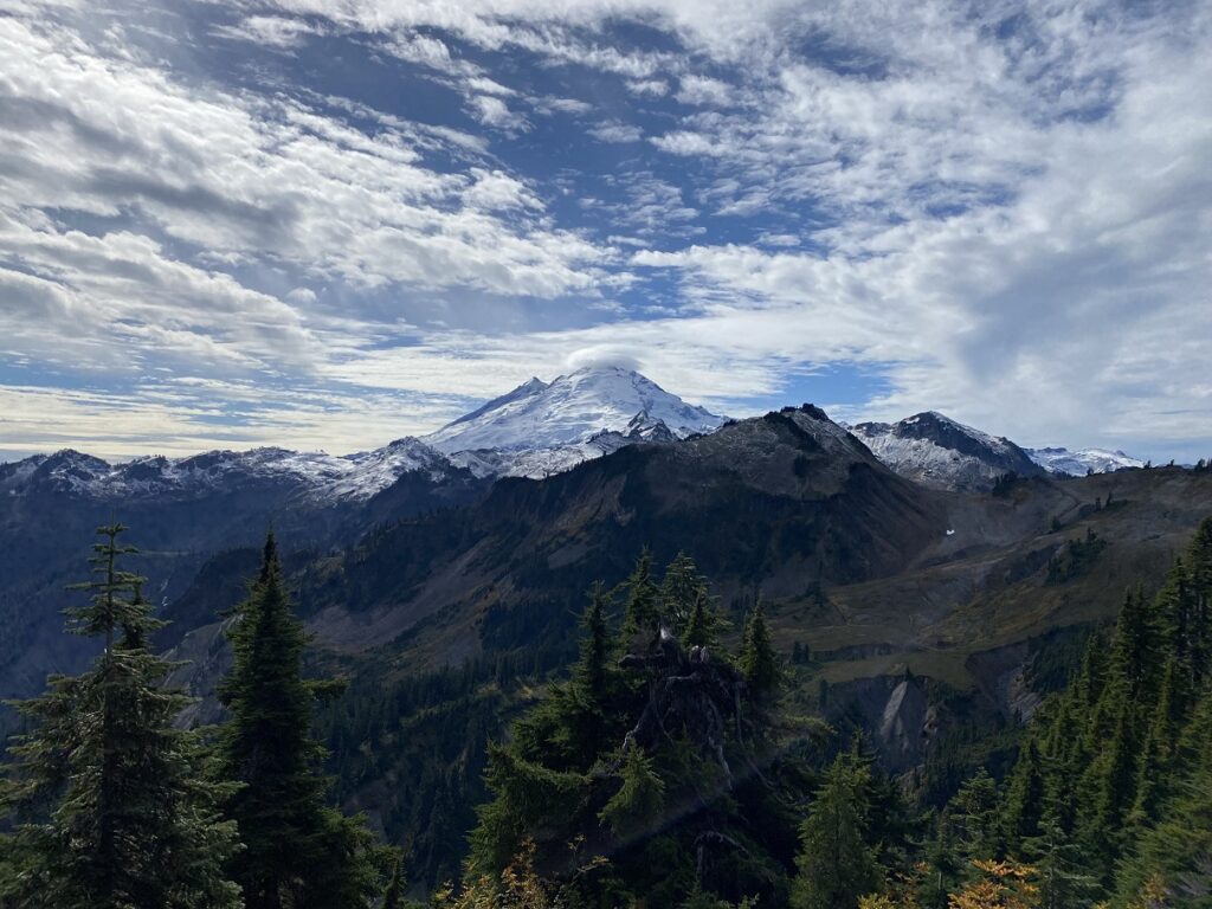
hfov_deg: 67.3
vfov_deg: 53.1
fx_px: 910
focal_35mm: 26
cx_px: 606
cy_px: 454
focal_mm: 4.25
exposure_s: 1/9615
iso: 32
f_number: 1.8
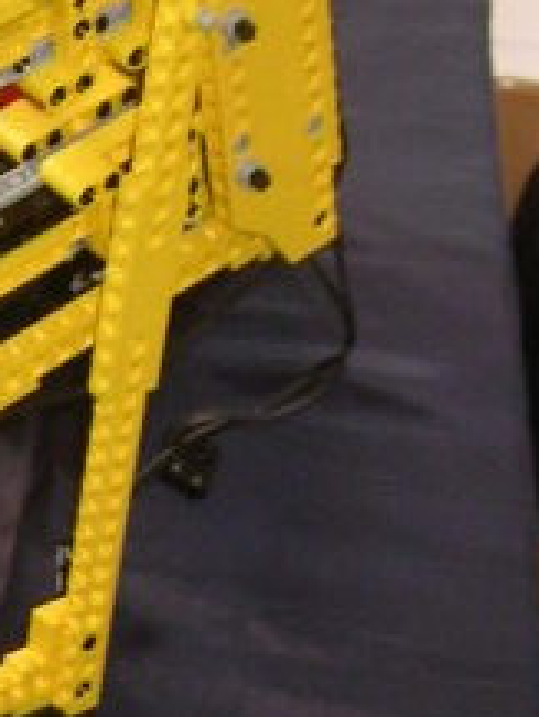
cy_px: 790
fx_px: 3713
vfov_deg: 10.9
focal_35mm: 179
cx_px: -334
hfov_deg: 8.1
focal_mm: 8.4
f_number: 3.5
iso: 100
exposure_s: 1/45.1
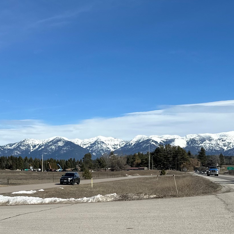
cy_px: 168
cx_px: 130
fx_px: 405
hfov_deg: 32.2
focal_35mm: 53
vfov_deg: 31.8
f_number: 1.78
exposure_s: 1/8929
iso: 80
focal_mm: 6.86
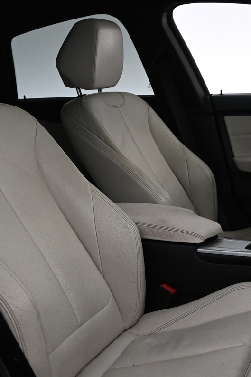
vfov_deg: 40.1
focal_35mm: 49
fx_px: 512
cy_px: 235
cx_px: 176
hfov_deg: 27.3
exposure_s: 1/40
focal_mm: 16
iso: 1600
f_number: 3.5
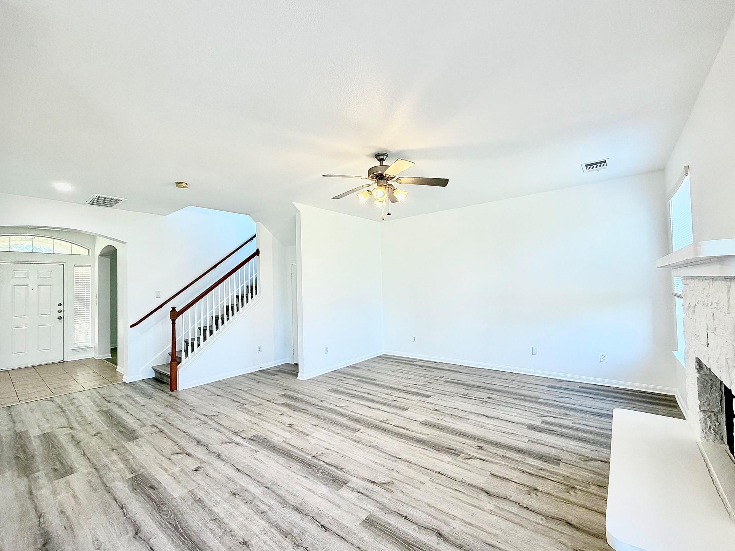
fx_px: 319
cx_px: 353
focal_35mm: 15
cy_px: 275
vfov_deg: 81.8
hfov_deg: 98.1
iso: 250
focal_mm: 2.22
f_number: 2.2
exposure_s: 1/120
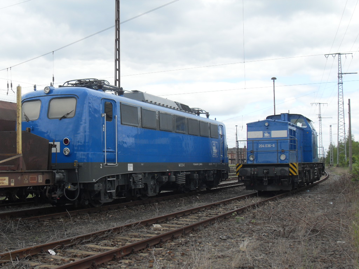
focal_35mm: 50
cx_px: 180
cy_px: 134
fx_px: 519
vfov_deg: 29.1
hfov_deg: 38.2
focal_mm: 8.4
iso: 80
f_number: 8.4
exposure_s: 1/90
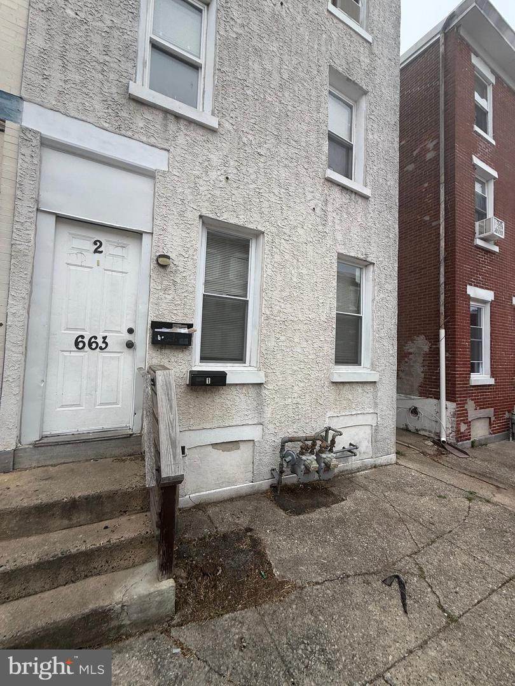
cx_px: 258
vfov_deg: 102.1
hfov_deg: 85.7
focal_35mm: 14
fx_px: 278
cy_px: 343
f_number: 2.2
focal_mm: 2.22
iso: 50
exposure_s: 1/734
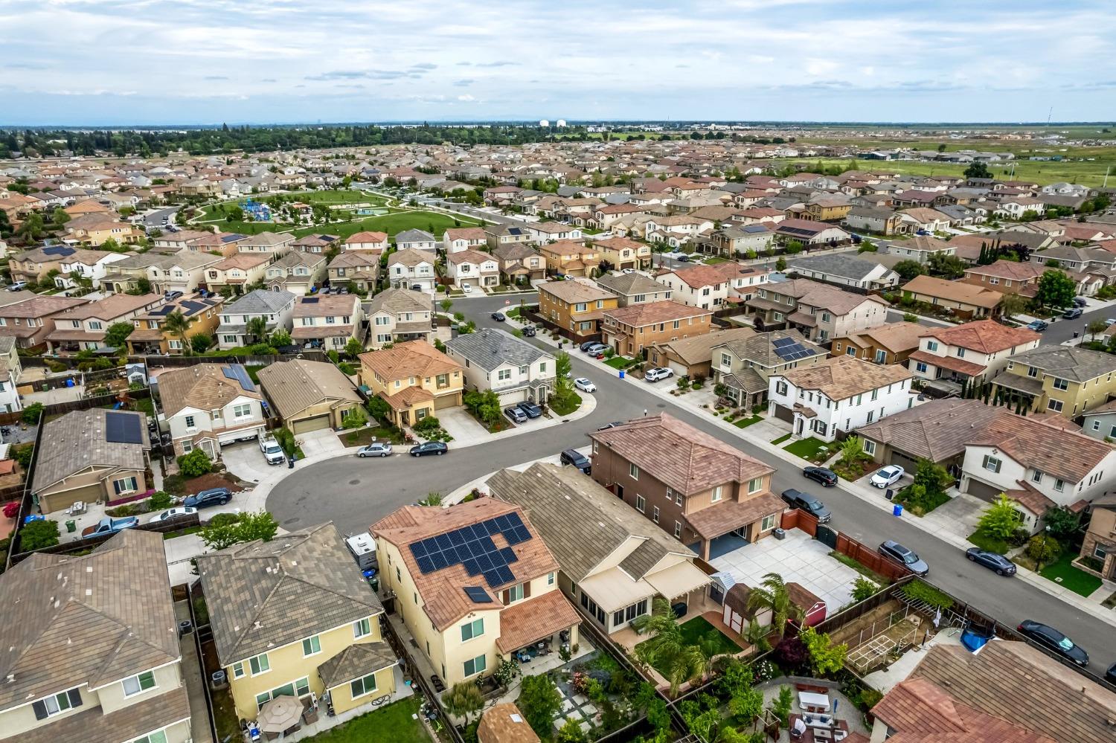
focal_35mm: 22
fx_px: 682
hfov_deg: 78.6
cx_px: 558
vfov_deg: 57.2
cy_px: 372
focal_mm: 8.38
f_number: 2.8
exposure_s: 1/2000
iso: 130
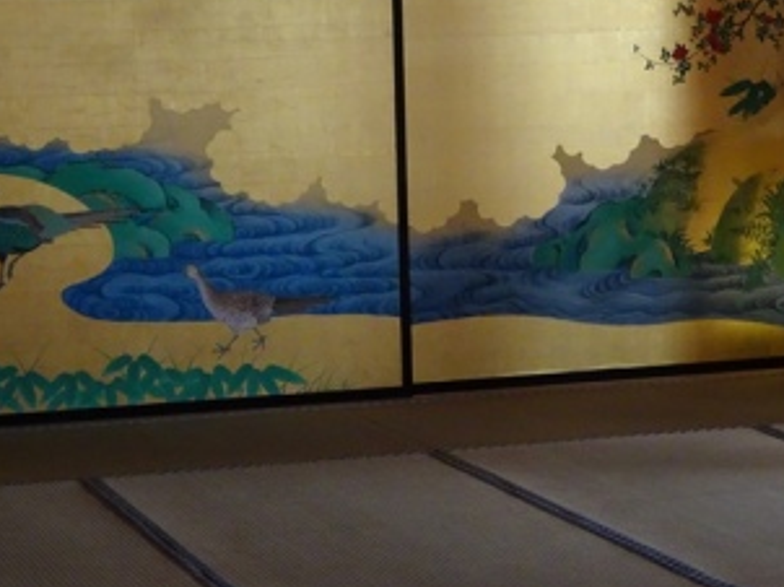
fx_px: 2738
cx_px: 387
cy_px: 116
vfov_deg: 12.2
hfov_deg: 16.3
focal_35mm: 121
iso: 800
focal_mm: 12.42
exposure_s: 1/80
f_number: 5
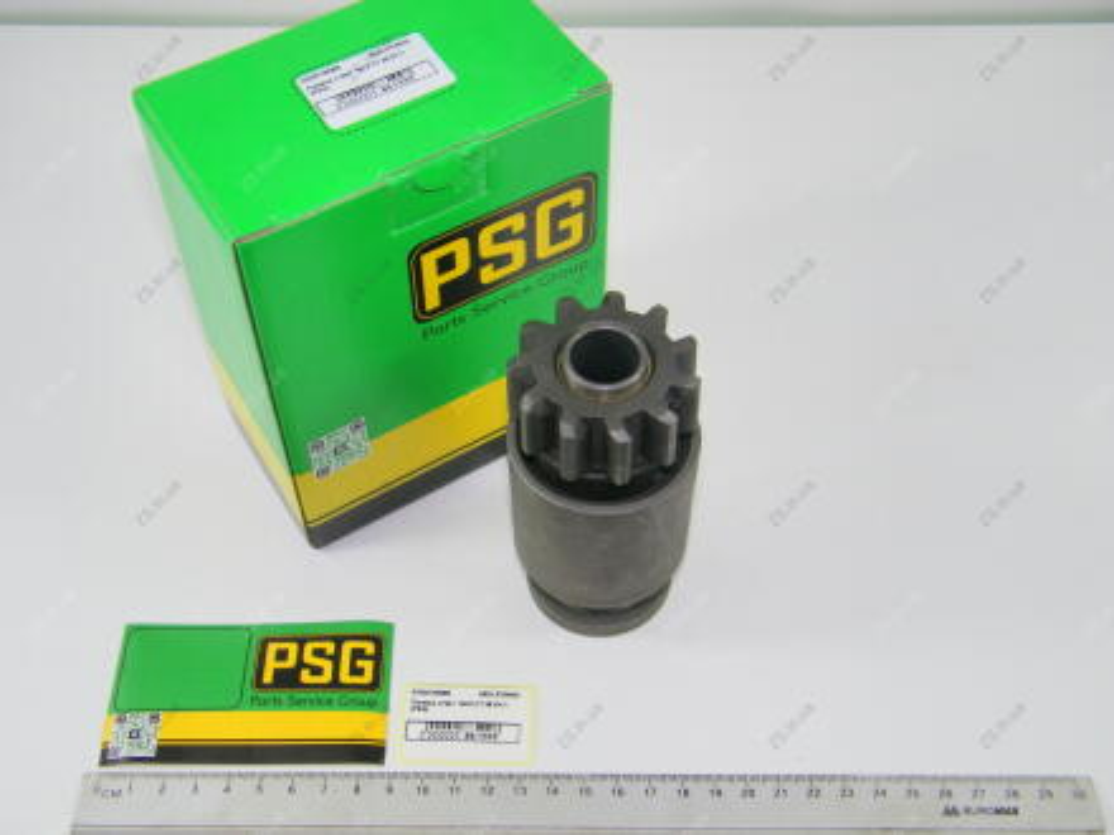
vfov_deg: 33.6
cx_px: 557
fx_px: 1384
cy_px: 418
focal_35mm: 43
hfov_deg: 43.9
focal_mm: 7.7
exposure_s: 1/160
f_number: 3.9
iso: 80
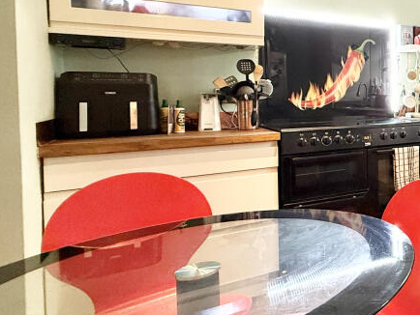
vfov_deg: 42.4
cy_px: 104
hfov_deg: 42.5
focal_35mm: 33
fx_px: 401
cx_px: 469
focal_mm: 2.22
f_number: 2.2
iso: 320
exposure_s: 1/50
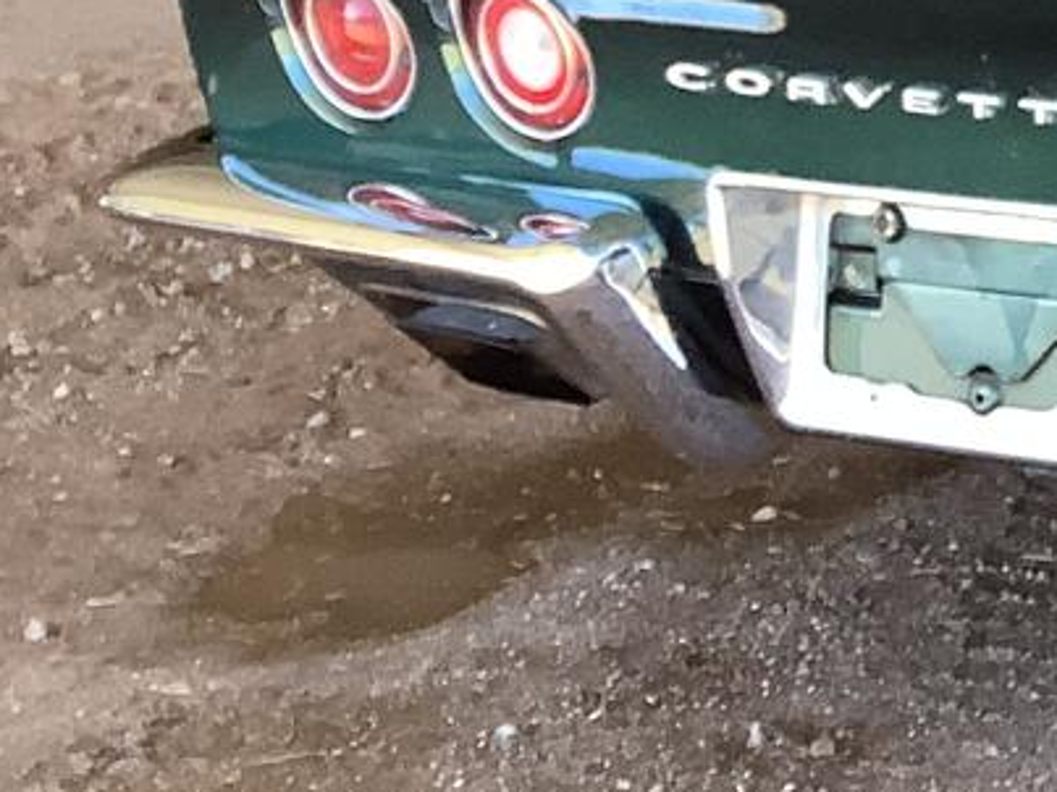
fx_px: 3755
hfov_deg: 13.7
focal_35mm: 123
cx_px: 2088
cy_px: -134
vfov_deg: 11.8
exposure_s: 1/120
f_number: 2.4
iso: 80
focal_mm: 3.3
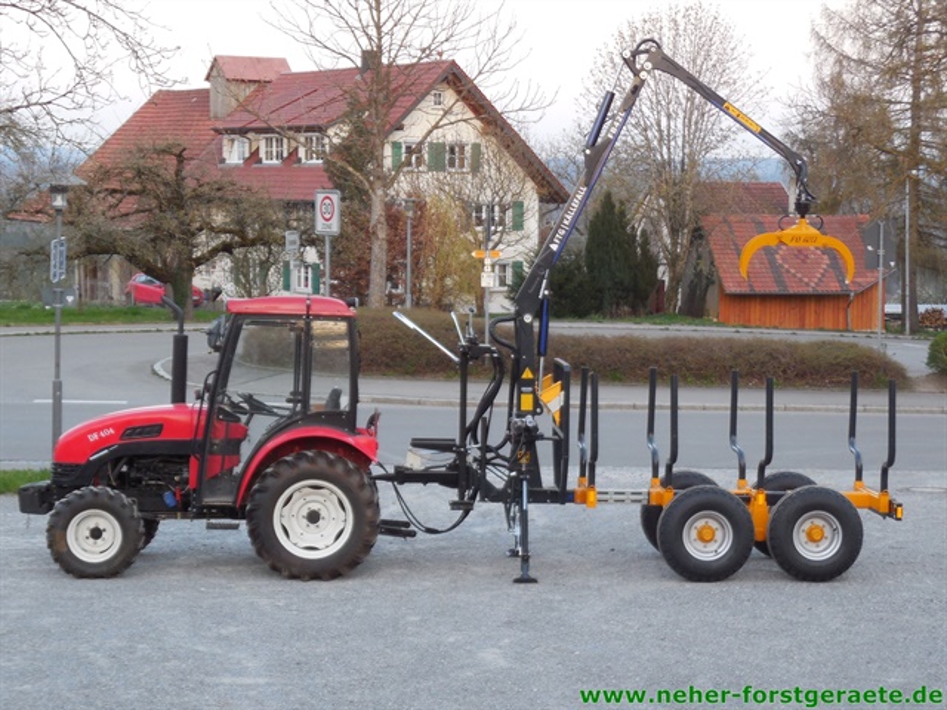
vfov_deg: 22.3
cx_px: 474
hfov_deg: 29.4
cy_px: 355
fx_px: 1806
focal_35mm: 66
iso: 140
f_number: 4.2
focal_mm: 10.9
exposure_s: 1/30
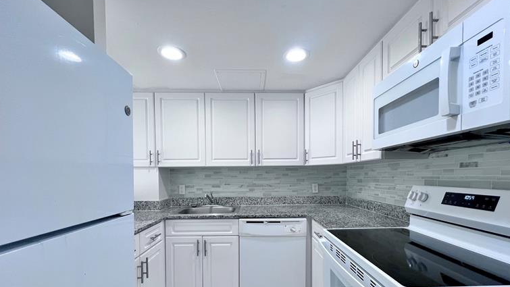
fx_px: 203
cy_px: 182
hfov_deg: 103.0
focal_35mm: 15
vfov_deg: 69.3
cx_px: 259
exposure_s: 1/120
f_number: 1.8
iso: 100
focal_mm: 1.57
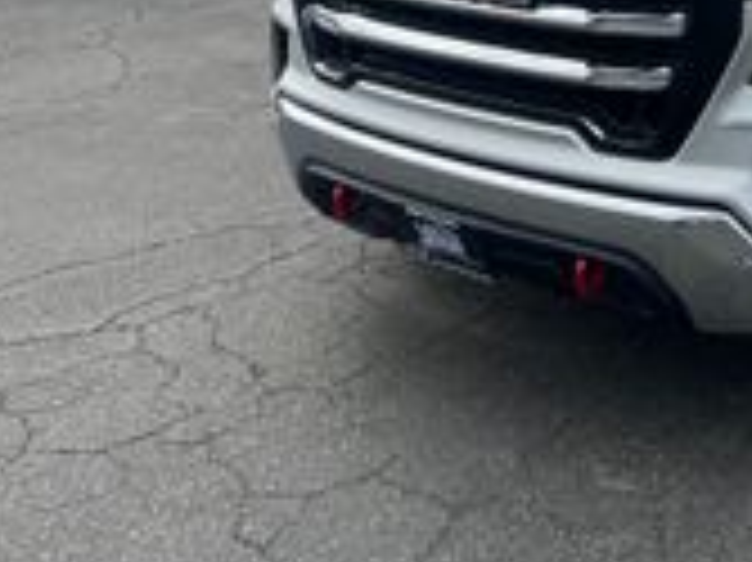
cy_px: -18
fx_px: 1216
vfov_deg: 24.7
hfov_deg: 31.3
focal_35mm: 56
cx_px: 784
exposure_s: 1/2994
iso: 50
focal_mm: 5.7
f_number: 1.5
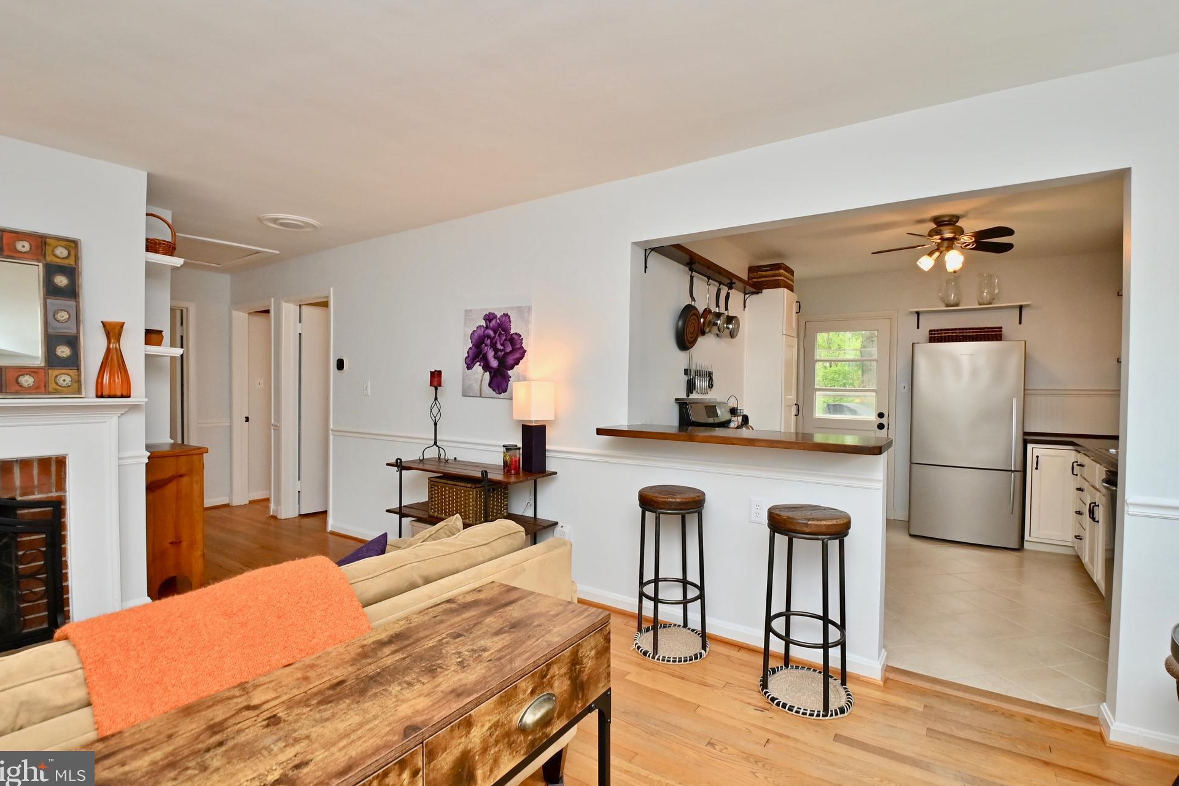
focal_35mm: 16
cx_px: 587
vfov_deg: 73.7
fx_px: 524
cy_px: 377
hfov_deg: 96.7
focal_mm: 10
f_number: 7.1
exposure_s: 1/100
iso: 400
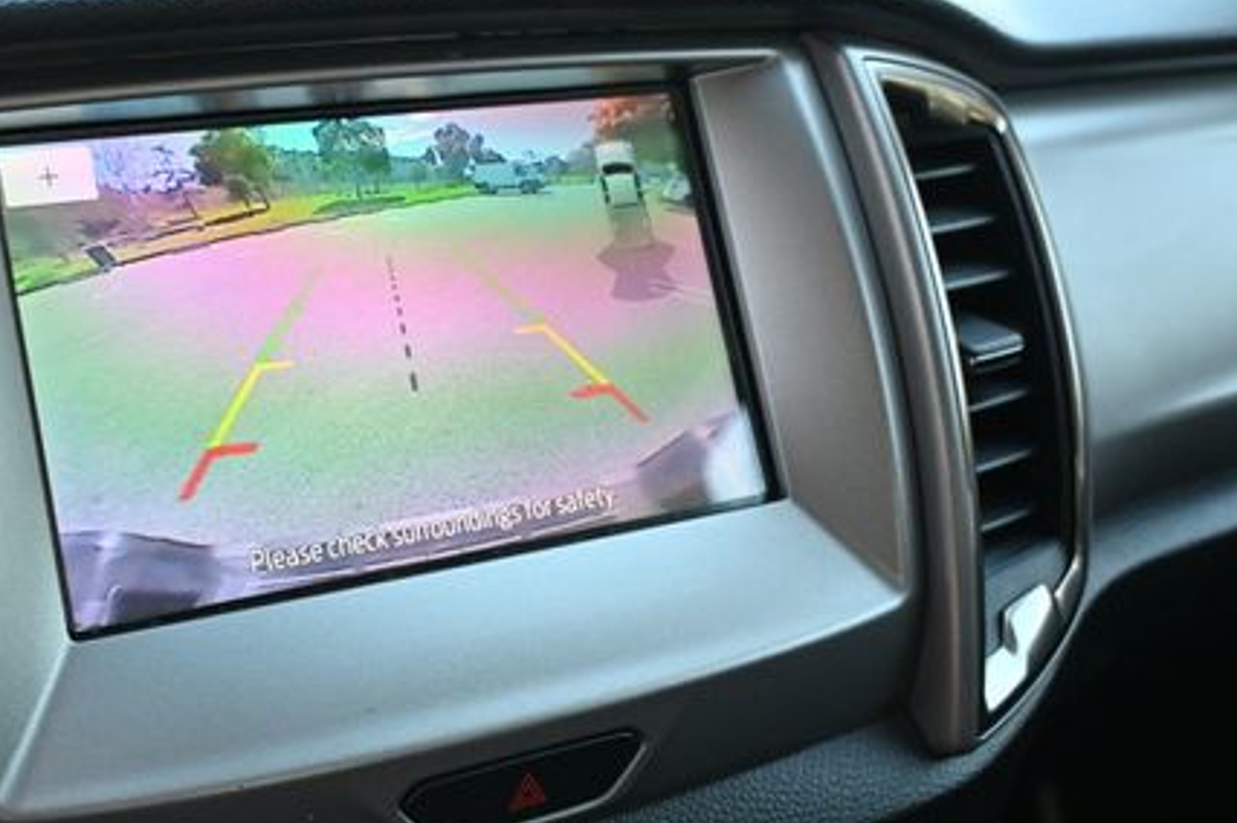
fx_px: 1468
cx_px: 313
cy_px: 394
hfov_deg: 44.2
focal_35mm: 43
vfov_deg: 31.3
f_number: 3.8
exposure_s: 1/125
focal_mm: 19
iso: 640
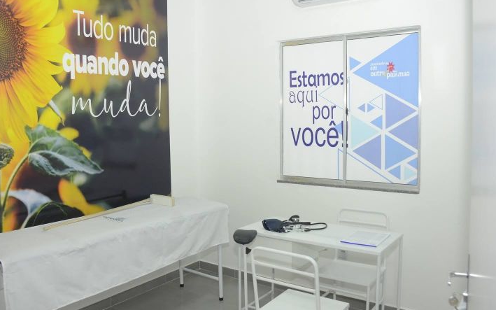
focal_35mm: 31
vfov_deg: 40.5
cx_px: 253
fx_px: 419
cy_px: 139
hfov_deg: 61.2
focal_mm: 18
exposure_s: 1/60
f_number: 7.1
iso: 800
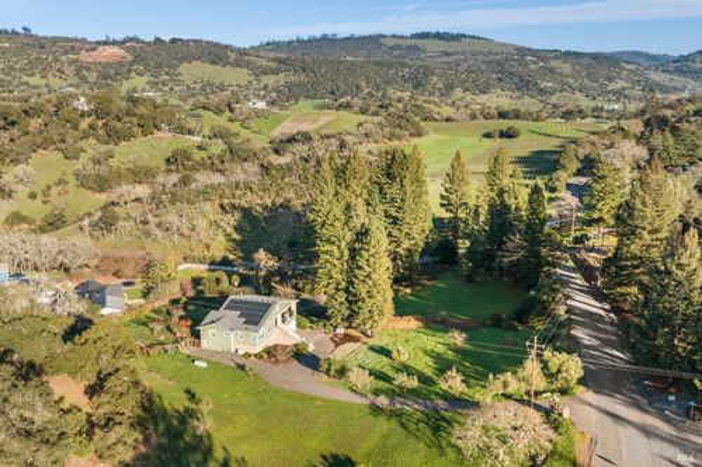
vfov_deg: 46.4
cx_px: 351
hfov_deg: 65.5
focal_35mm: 28
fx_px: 546
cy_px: 234
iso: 100
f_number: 2.8
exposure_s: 1/320
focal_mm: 14.4
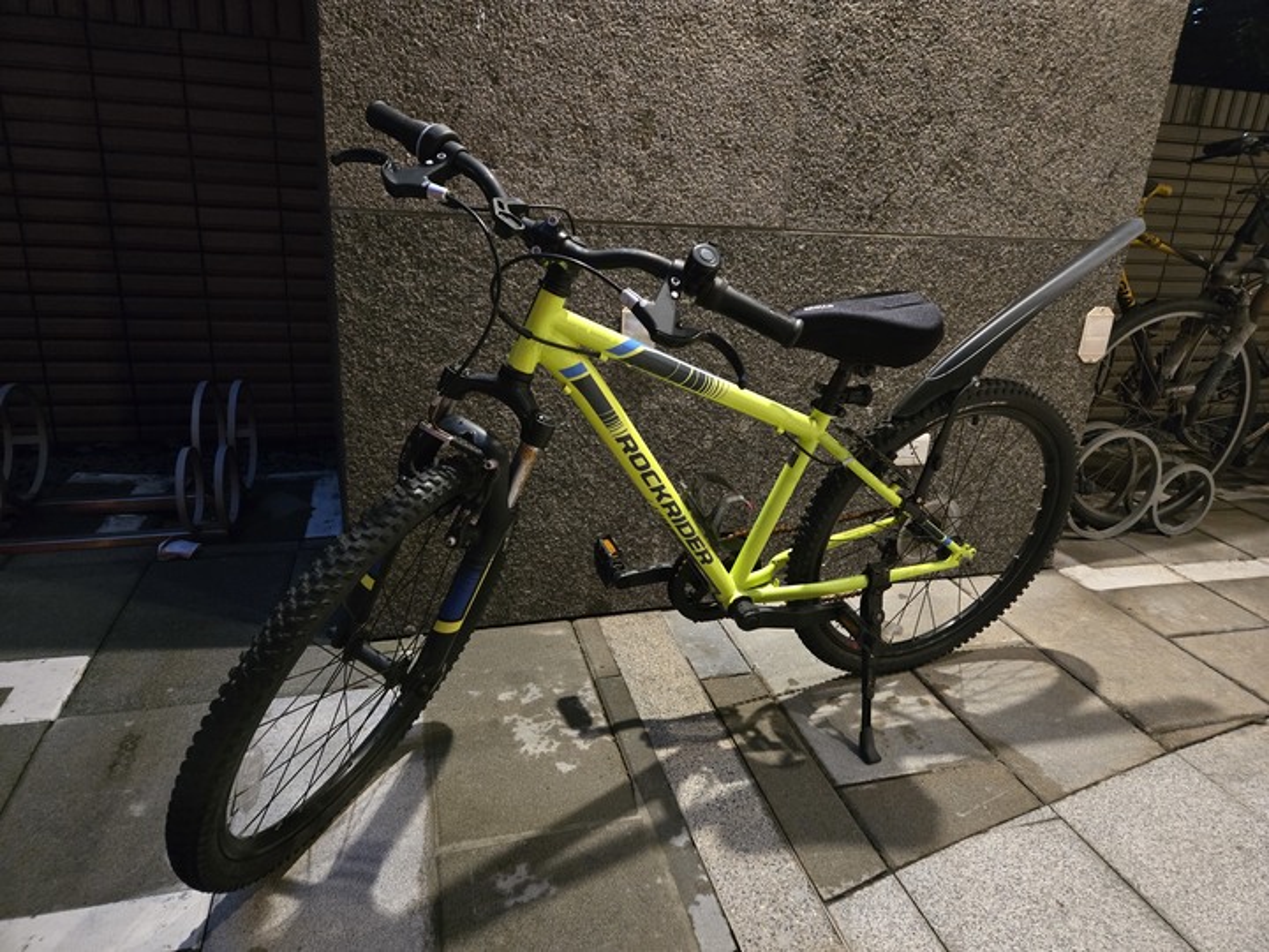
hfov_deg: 73.9
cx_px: 634
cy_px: 476
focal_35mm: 23
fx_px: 843
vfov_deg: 58.9
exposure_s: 1/40
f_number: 1.8
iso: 1250
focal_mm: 5.4
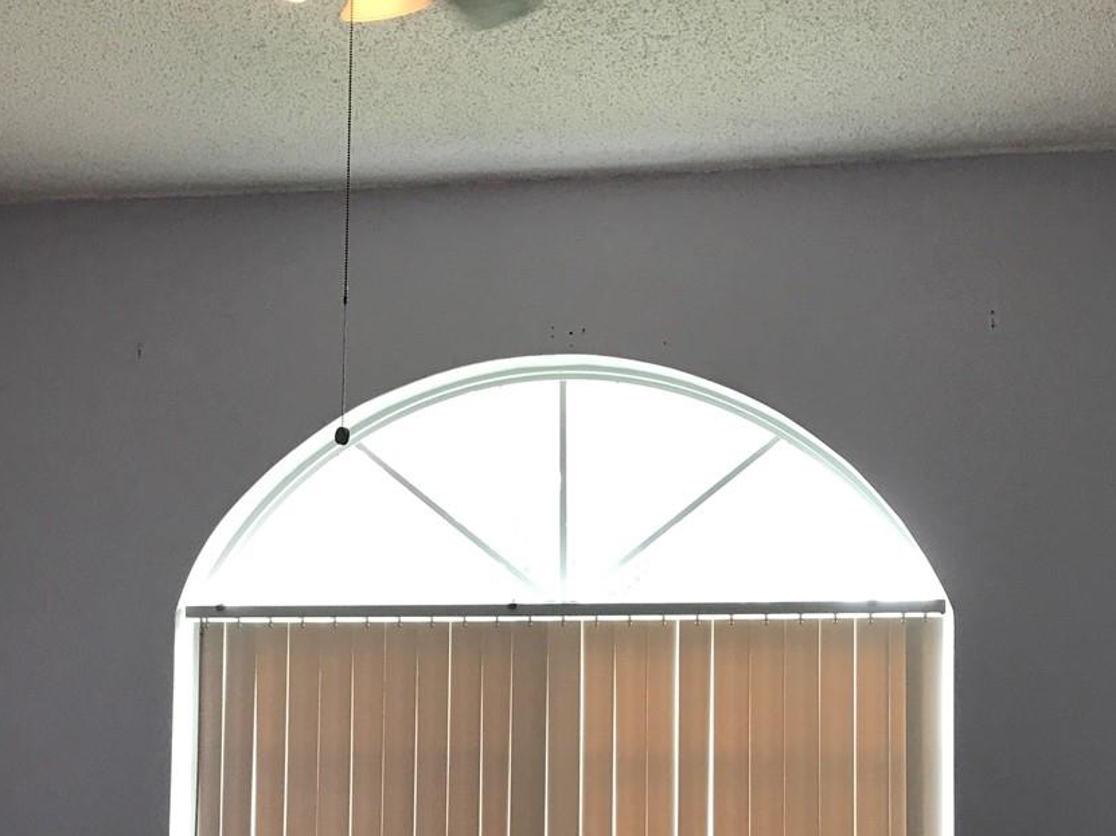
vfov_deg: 26.4
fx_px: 1740
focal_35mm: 54
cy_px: 698
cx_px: 619
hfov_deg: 35.5
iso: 25
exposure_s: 1/40
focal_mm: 3.99
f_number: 1.8
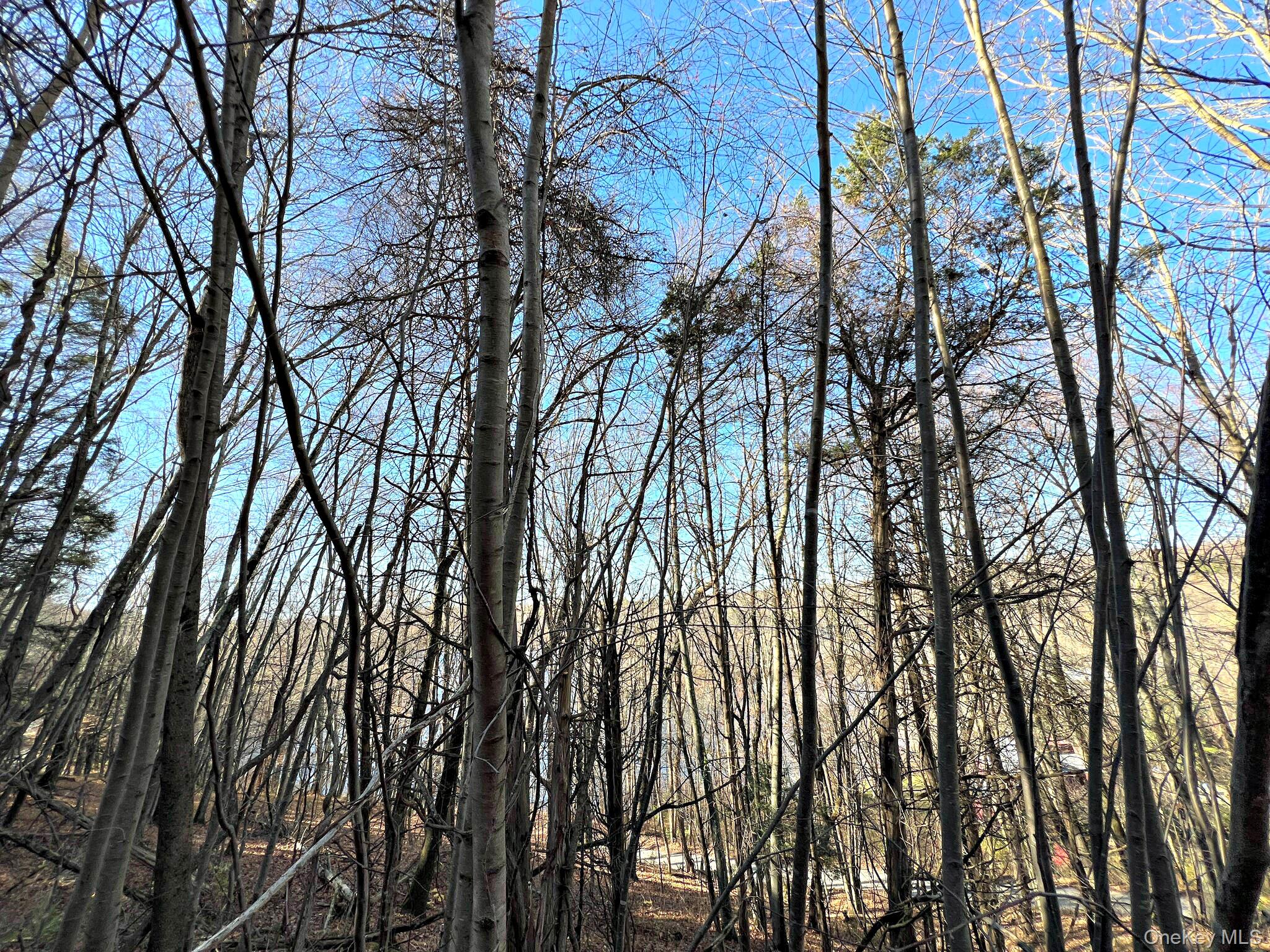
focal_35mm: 13
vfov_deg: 89.9
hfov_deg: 106.2
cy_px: 476
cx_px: 635
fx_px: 477
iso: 32
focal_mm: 1.57
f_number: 1.8
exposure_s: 1/325
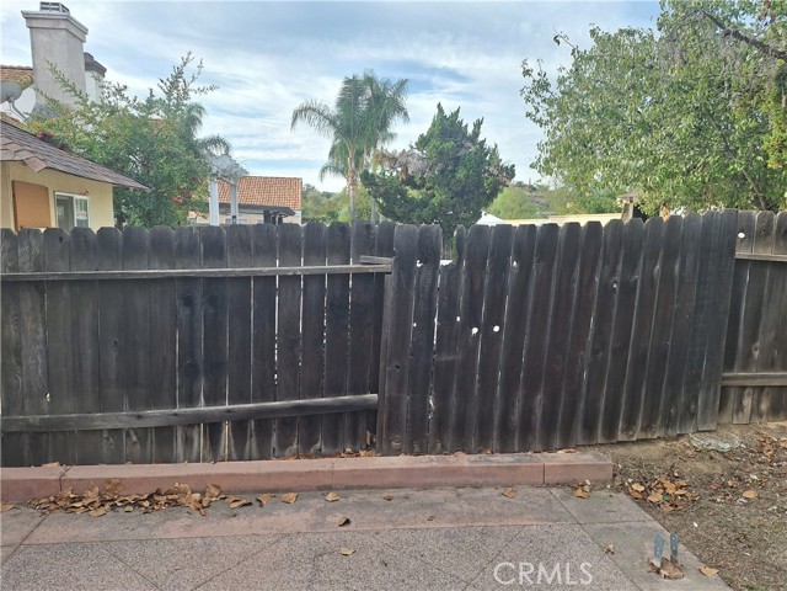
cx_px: 394
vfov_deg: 58.9
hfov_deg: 73.9
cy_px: 296
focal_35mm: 23
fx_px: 523
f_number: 1.8
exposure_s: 1/767
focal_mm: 5.54
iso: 40
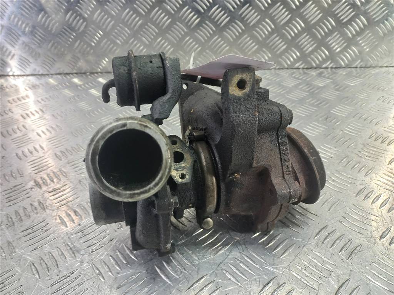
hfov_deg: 69.4
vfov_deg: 54.9
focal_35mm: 25
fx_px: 285
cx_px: 197
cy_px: 148
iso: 160
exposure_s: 1/50
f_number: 1.8
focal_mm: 4.6
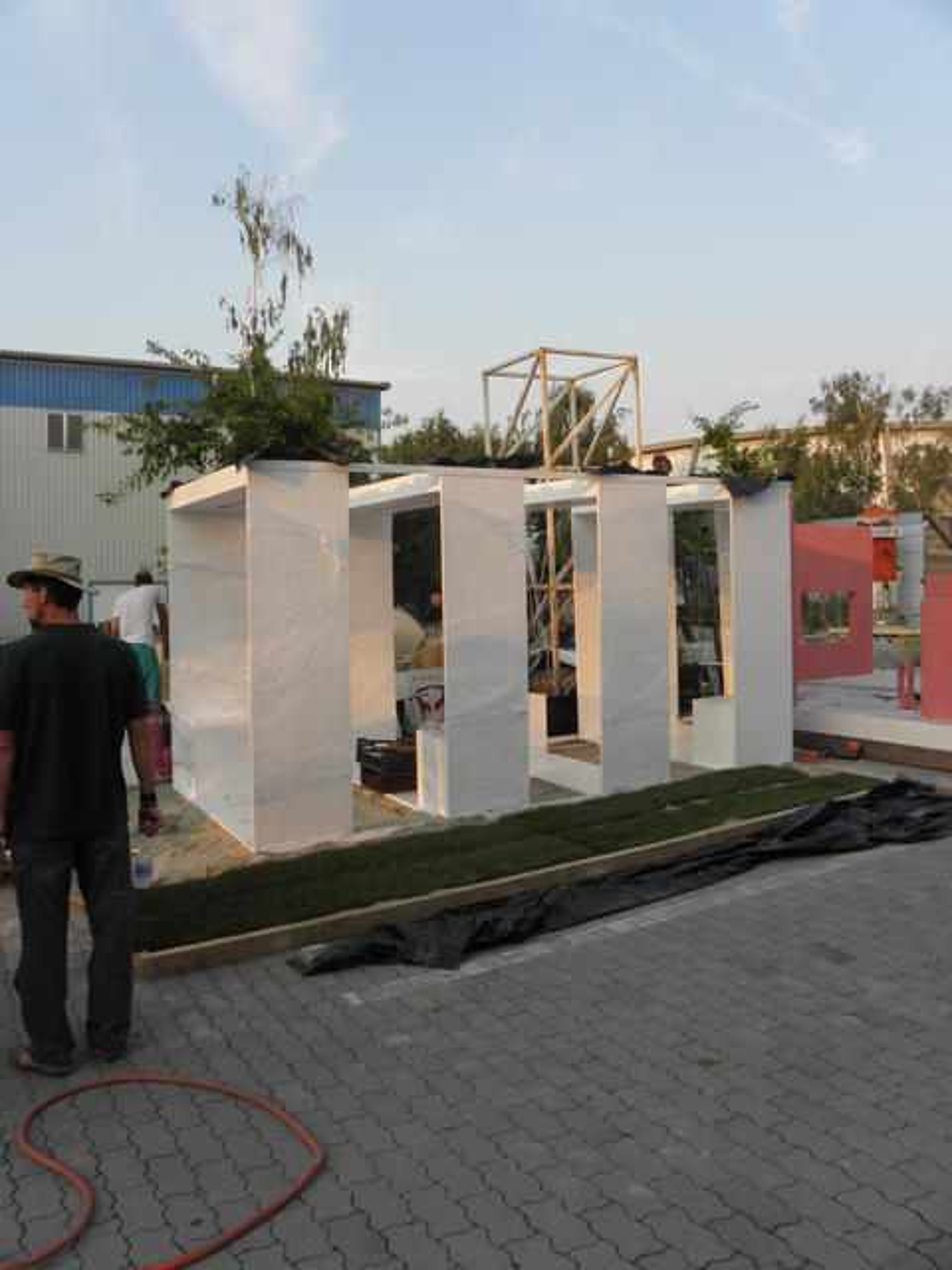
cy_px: 635
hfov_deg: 53.1
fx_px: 953
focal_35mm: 26
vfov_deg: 67.3
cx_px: 476
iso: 64
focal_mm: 4.6
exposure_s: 1/60
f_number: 5.6
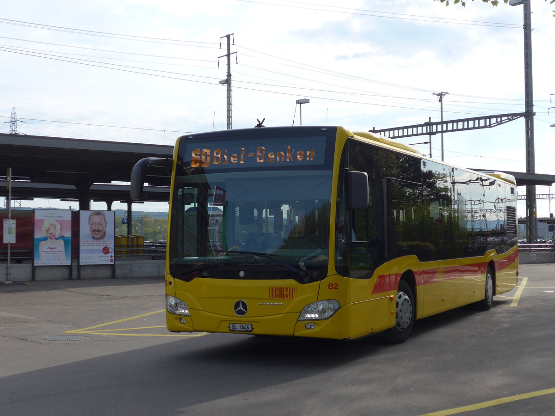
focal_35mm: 55
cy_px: 208
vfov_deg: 26.6
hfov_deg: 34.9
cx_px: 278
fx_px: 882
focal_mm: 11.3
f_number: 3.4
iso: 80
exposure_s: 1/800
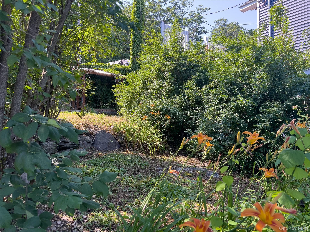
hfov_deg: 67.3
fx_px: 233
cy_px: 116
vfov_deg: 53.1
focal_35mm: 26
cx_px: 155
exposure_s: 1/390
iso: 50
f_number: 1.5
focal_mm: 5.7
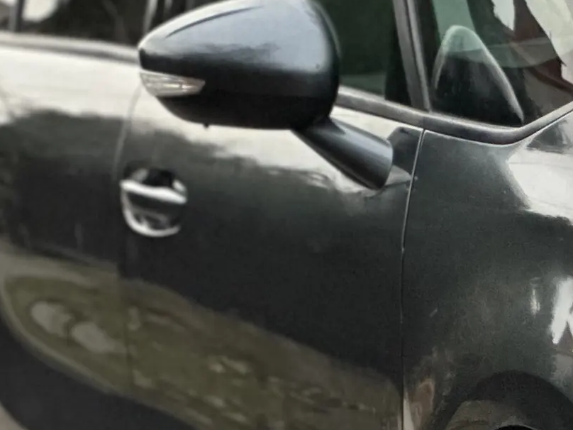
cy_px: 329
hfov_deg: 5.3
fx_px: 6058
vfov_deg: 4.1
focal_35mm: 366
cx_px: 1064
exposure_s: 1/96
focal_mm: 9
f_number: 2.8
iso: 250
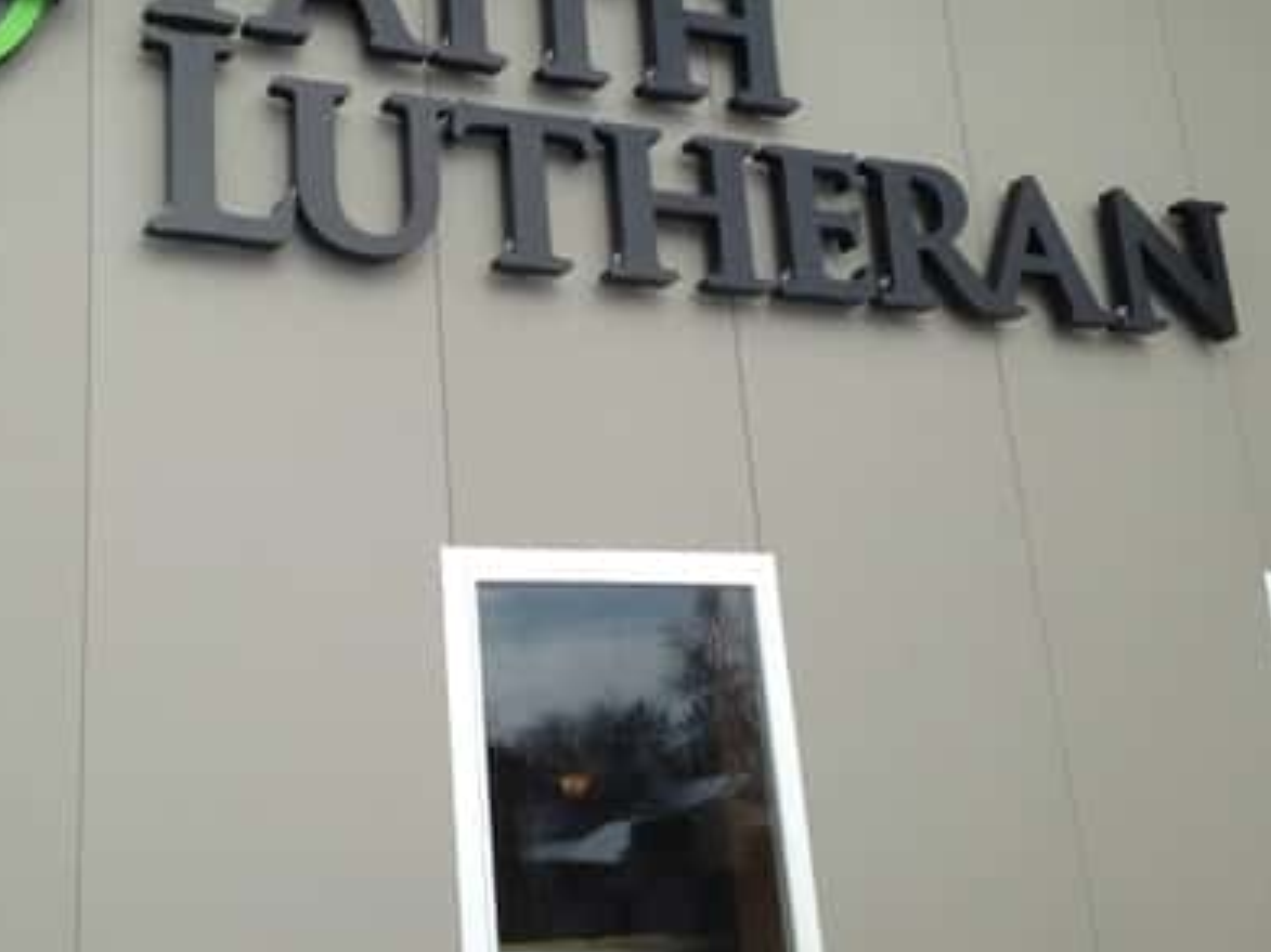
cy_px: 336
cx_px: 455
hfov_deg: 38.6
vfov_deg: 29.5
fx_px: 1799
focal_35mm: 49
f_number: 2.4
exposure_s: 1/1466
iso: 50
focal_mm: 4.12
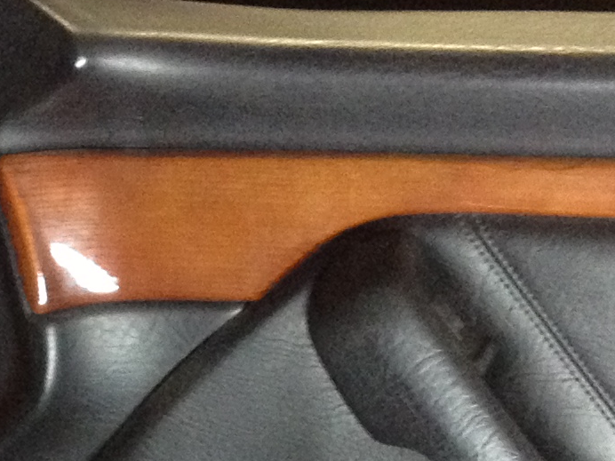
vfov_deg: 8.4
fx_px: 2931
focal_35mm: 165
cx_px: 18
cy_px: 990
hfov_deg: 11.9
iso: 320
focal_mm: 4.28
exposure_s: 1/20
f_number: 2.4
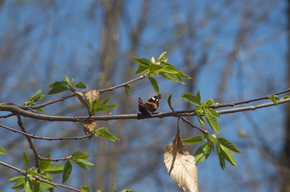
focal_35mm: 285
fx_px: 2291
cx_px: 145
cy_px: 96
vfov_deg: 4.8
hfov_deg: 7.2
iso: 280
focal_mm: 190
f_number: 13
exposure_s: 1/250
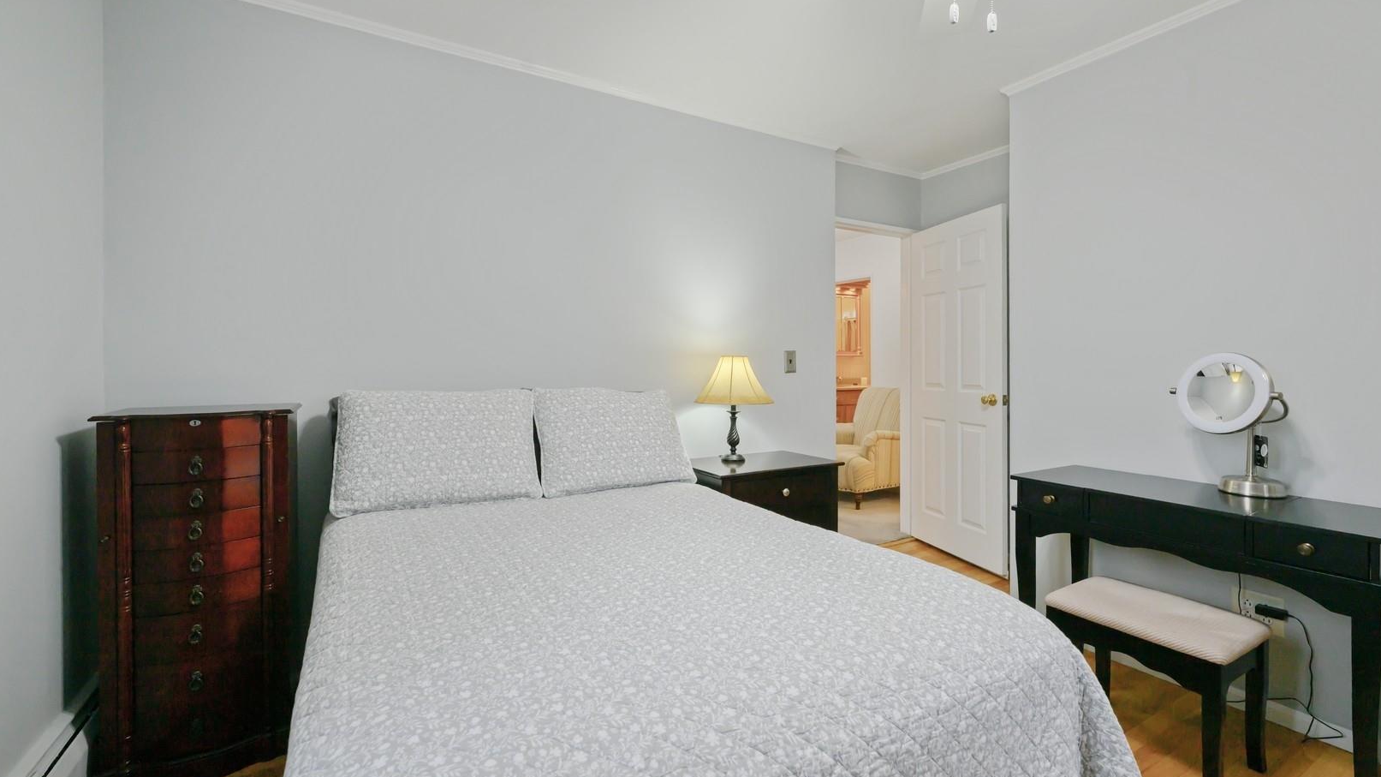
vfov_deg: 68.6
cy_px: 384
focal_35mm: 16
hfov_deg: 101.0
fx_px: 569
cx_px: 688
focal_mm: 14.5
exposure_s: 1/40
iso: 400
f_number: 8
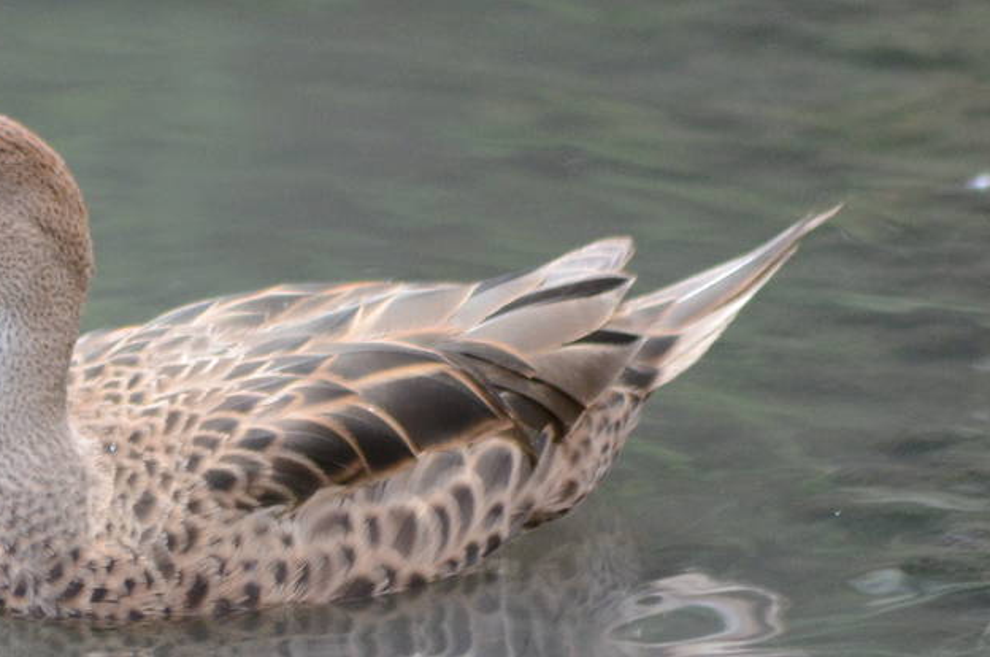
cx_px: -22
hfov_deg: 2.0
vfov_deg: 1.3
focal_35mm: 1038
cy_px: 484
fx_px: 28501
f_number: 6.3
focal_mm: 270
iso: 1600
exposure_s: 1/1600
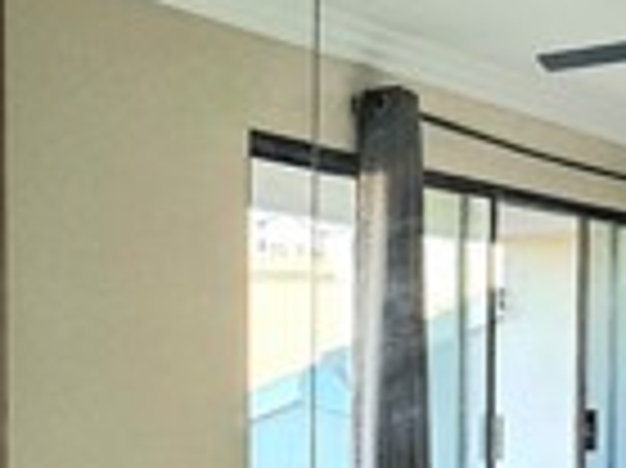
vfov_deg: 13.9
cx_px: 63
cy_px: 392
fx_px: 1915
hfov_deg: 18.3
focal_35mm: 106
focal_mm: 5.4
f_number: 1.8
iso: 250
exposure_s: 1/370
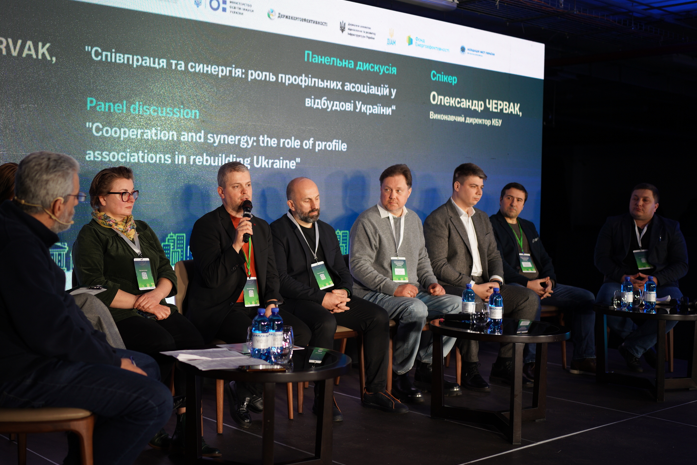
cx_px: 263
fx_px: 929
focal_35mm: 48
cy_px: 206
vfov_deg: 28.1
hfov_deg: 40.8
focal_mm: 35
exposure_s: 1/125
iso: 125
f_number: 1.4
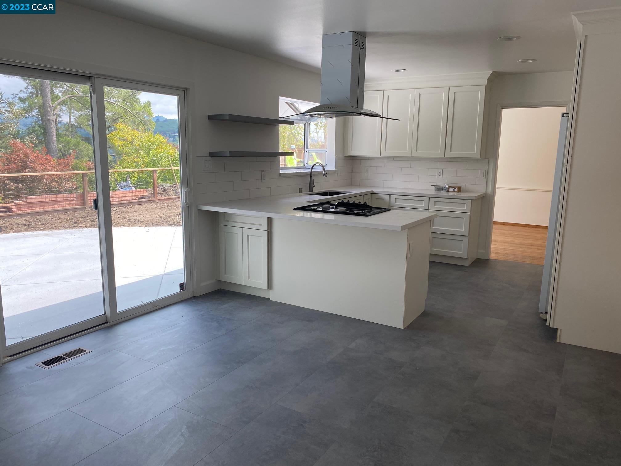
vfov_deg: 53.1
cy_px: 233
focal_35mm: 26
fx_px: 466
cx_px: 310
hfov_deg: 67.3
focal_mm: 4.25
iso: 32
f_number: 1.8
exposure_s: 1/289
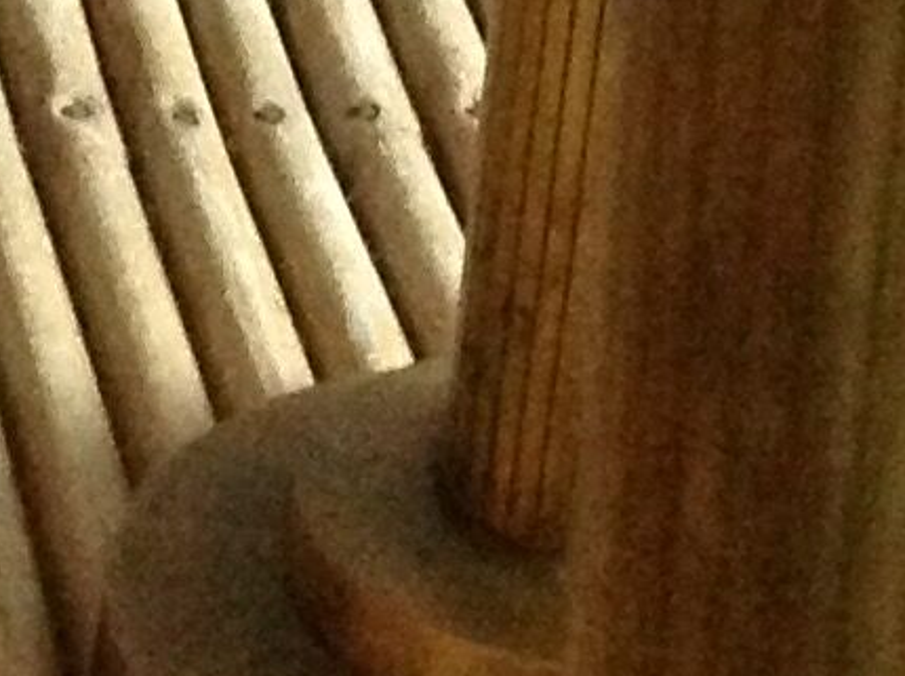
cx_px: -303
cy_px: -701
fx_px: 5507
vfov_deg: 6.8
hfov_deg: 9.2
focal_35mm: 211
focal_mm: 4.28
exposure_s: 1/15
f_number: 2.4
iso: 500
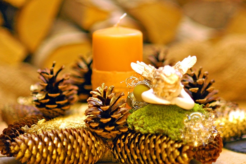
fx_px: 870
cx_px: 123
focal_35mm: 128
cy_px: 82
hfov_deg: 16.1
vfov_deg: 10.7
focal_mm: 85
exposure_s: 1/60
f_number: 1.8
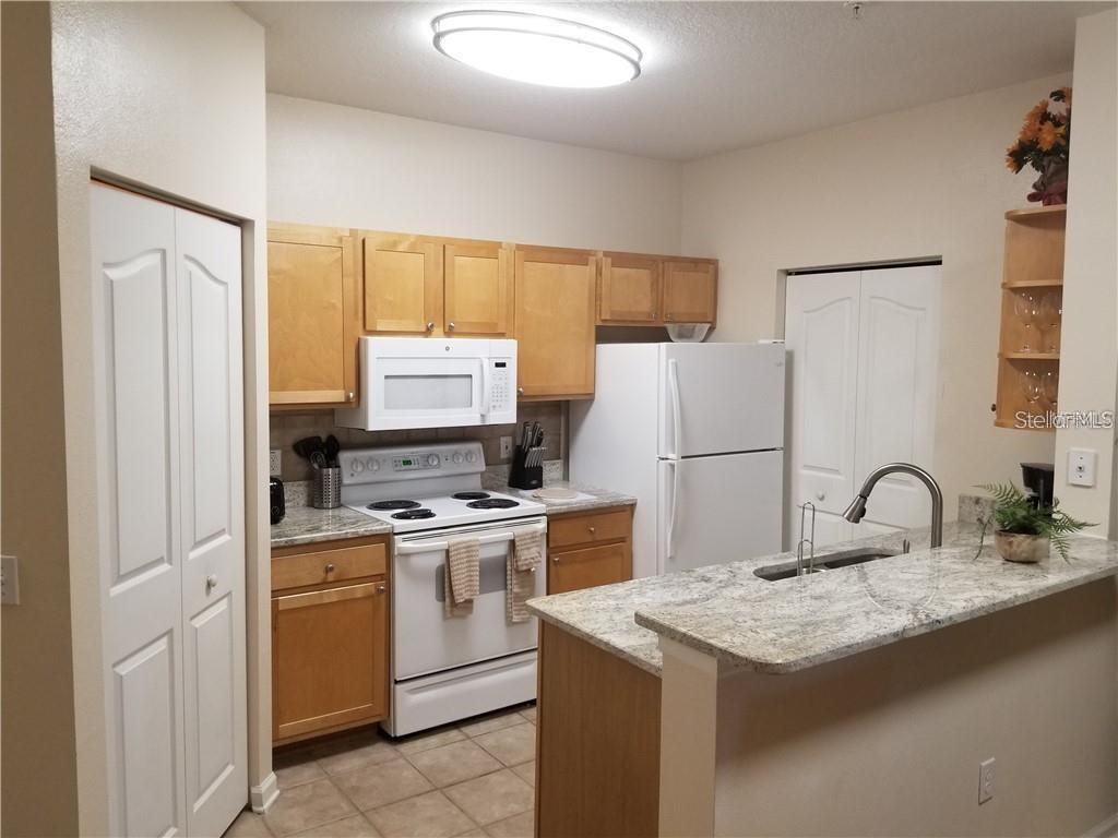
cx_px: 559
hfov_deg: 67.3
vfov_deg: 53.1
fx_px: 840
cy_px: 419
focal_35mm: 26
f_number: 1.7
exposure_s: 1/60
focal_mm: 4.25
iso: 125
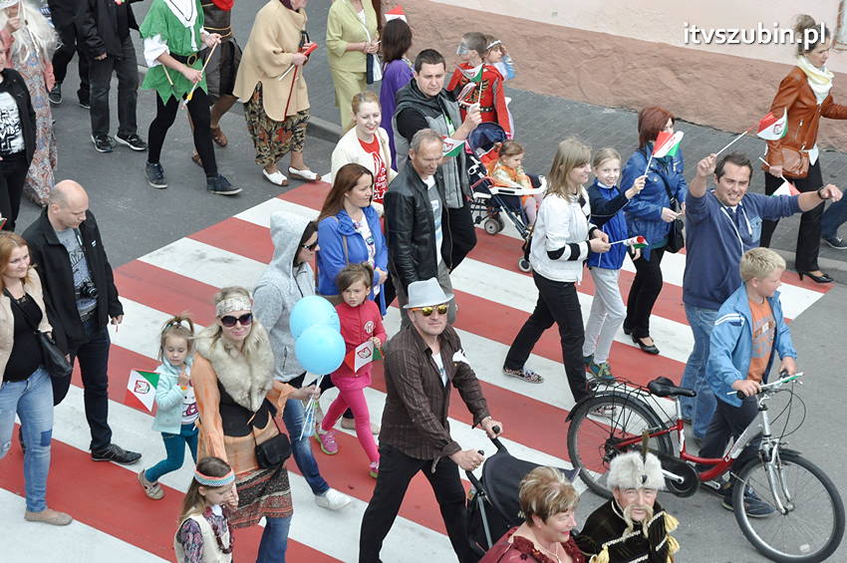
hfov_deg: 28.1
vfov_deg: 18.9
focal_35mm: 72
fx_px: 1692
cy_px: 282
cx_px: 424
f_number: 10
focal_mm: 48
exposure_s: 1/400
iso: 1250
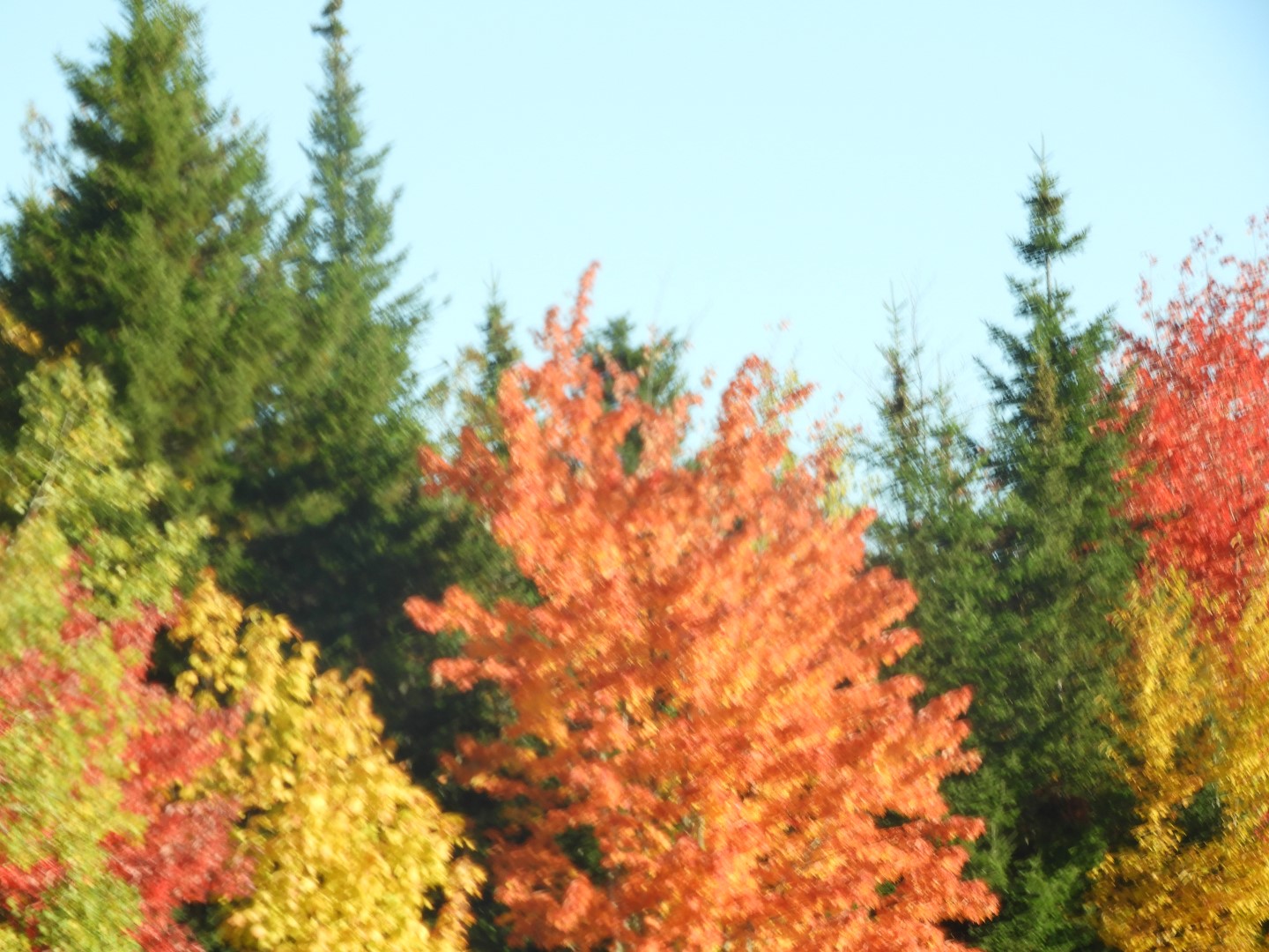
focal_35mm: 250
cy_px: 476
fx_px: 9165
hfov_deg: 7.9
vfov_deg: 5.9
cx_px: 634
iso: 100
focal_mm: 44.8
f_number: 5.5
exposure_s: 1/125
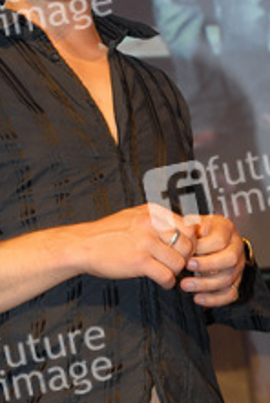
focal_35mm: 136
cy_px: 97
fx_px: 1525
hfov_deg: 10.1
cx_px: 73
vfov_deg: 15.0
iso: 320
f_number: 4
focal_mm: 50
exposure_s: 1/40
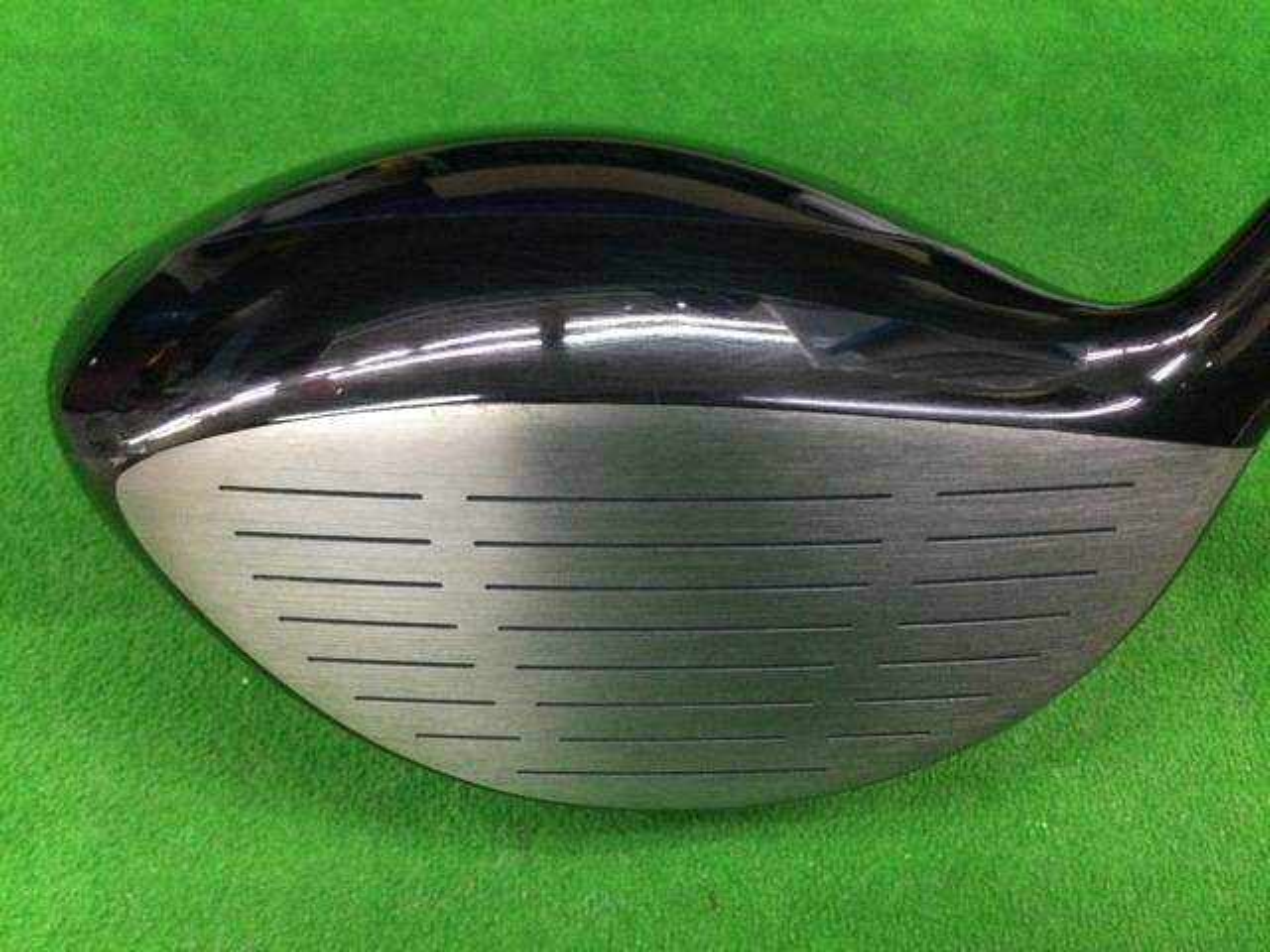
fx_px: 1137
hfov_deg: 58.4
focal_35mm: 31
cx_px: 635
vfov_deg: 45.4
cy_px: 476
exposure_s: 1/30
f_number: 2.4
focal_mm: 3.3
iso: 200
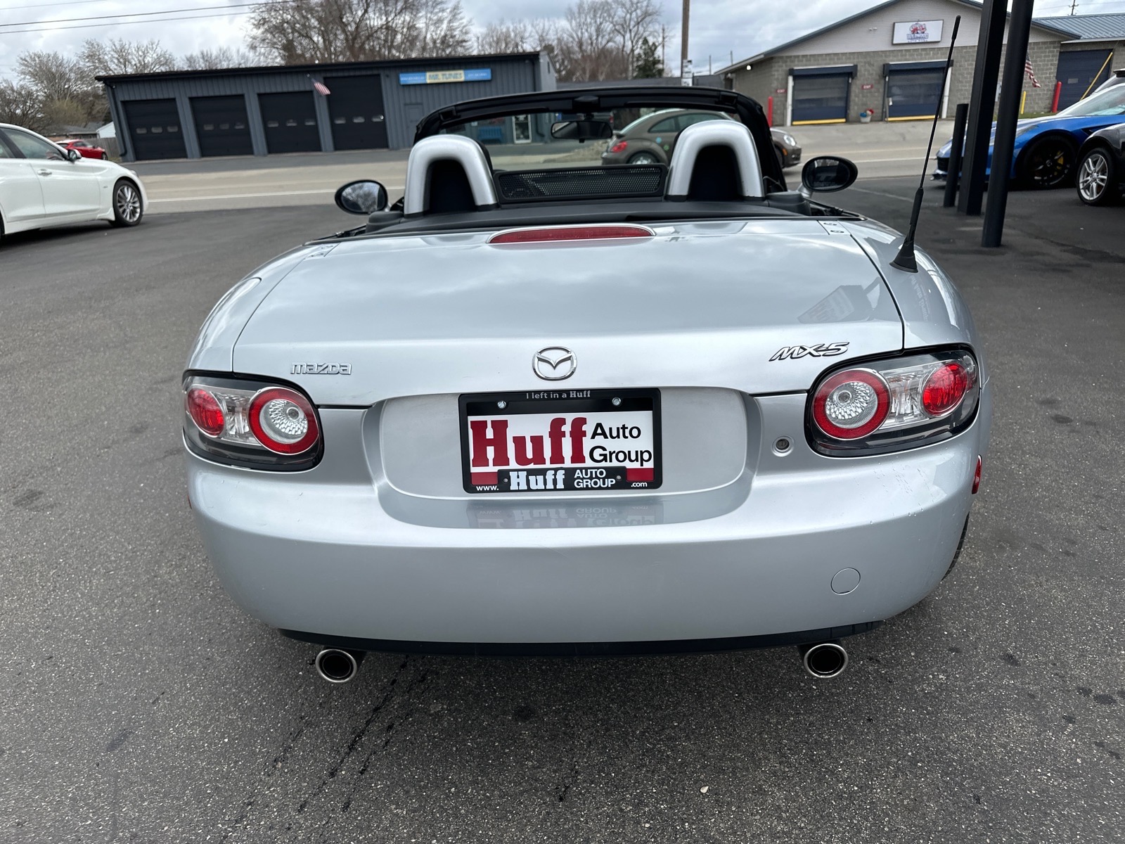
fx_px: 780
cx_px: 562
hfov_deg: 71.6
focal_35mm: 24
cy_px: 422
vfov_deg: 56.8
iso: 80
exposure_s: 1/1721
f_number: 1.78
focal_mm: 6.86
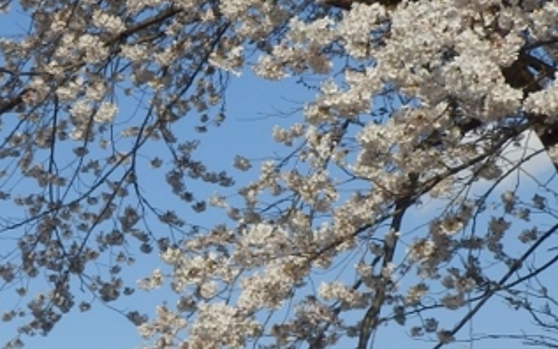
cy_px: 240
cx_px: 40
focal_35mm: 144
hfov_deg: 14.4
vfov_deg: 9.1
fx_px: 2189
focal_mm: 7.4
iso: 80
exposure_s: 1/800
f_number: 4
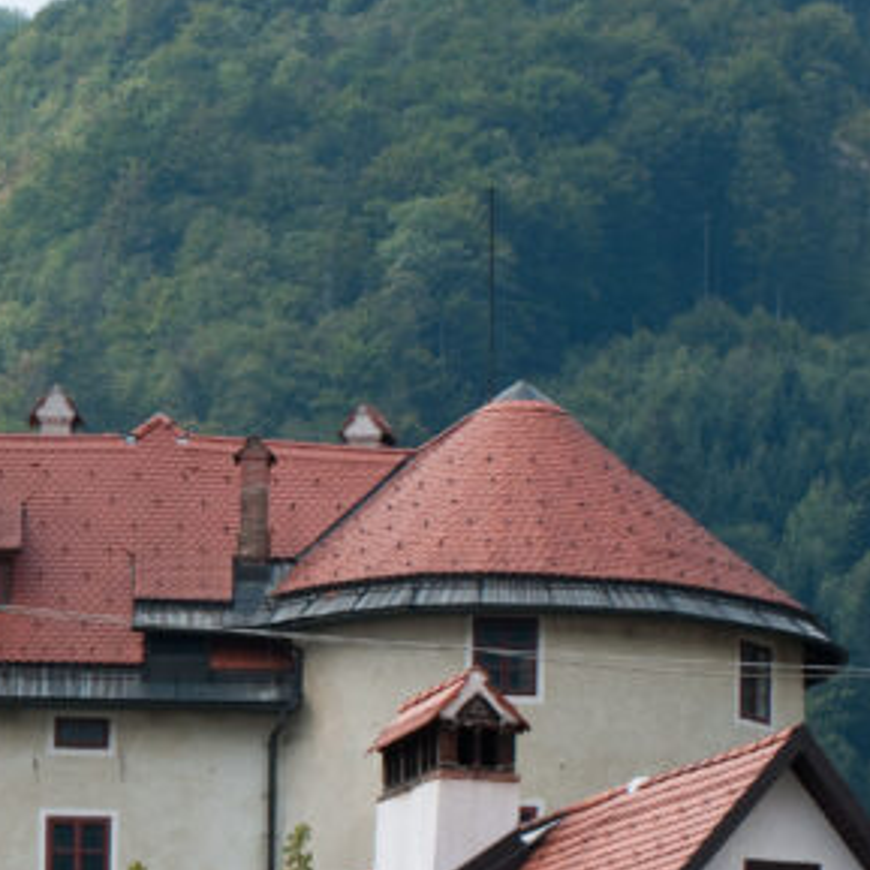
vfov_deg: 4.6
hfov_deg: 4.6
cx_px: -355
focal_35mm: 377
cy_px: 583
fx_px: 10720
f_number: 7.1
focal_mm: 125
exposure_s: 1/200
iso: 80
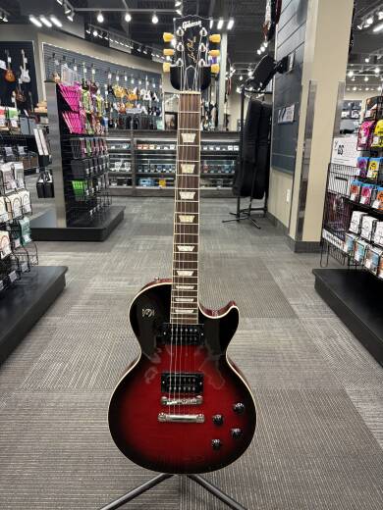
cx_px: 192
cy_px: 255
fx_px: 384
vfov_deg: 67.3
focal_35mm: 26
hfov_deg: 53.1
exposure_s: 1/60
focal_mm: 5.96
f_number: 1.6
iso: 100
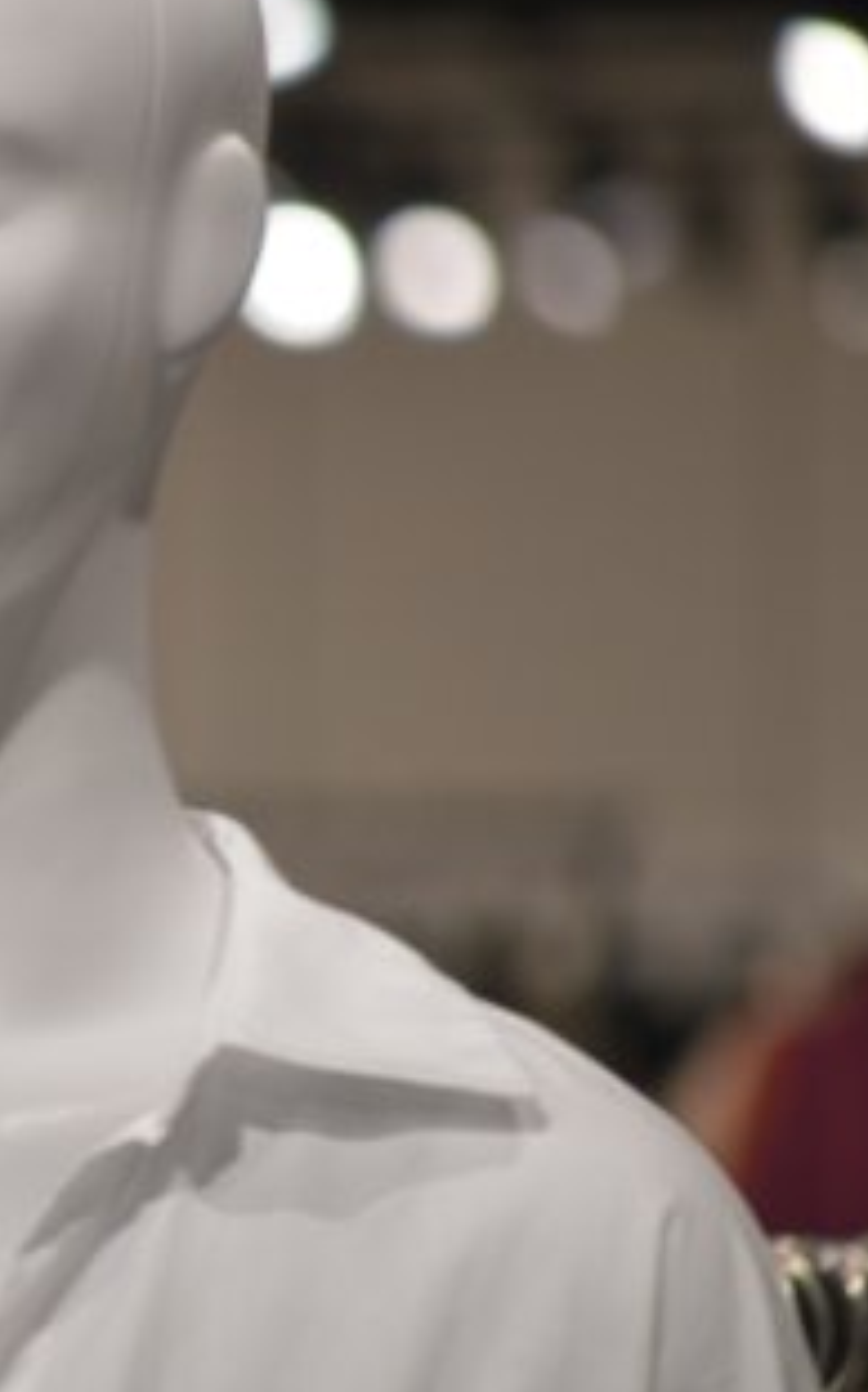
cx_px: -148
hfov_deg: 2.2
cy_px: 624
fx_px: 22817
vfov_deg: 3.5
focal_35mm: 602
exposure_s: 1/60
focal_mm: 200
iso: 400
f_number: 6.3
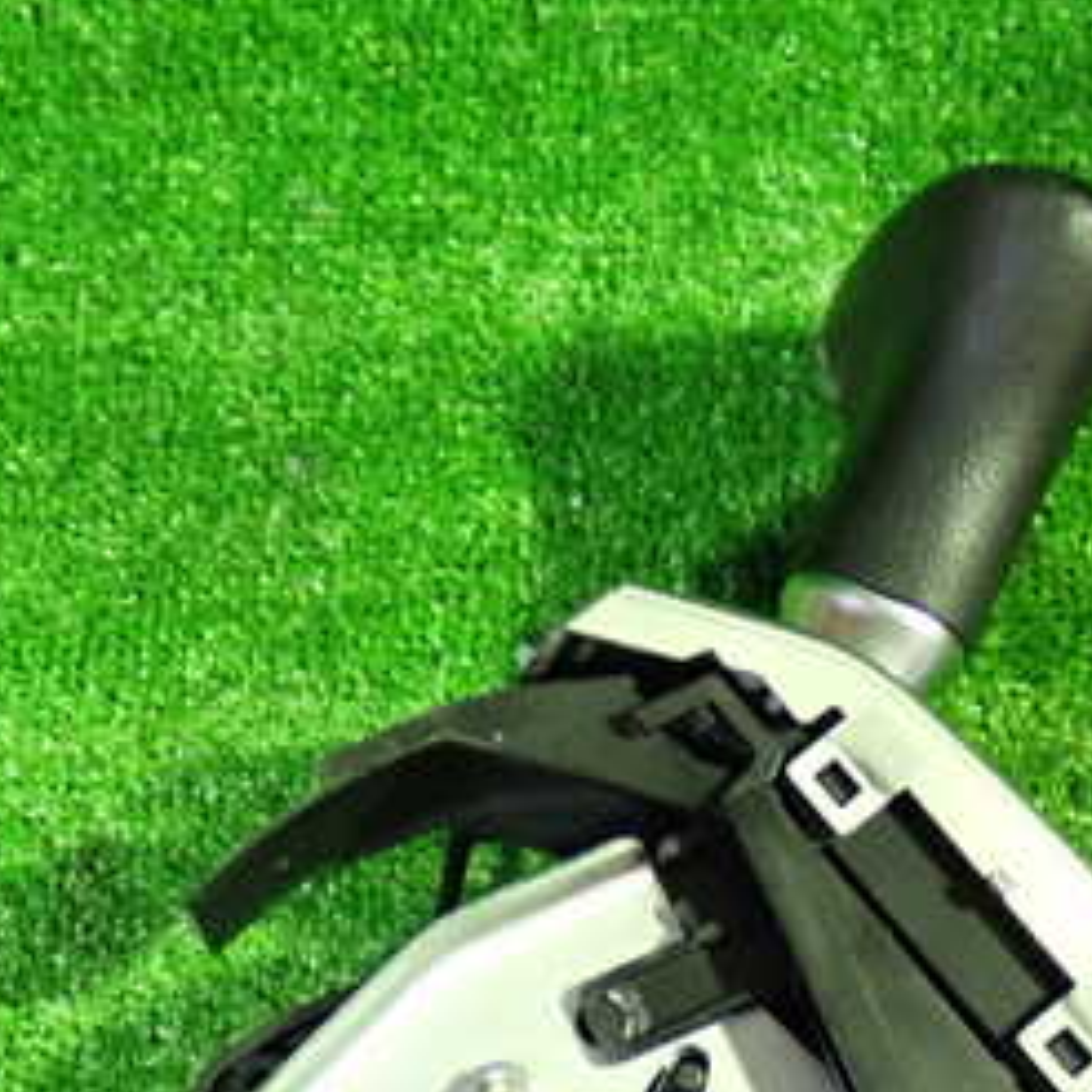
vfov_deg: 20.7
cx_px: 413
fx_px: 2927
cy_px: 994
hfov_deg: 21.1
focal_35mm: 82
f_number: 2.7
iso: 800
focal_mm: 6.83
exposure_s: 1/15
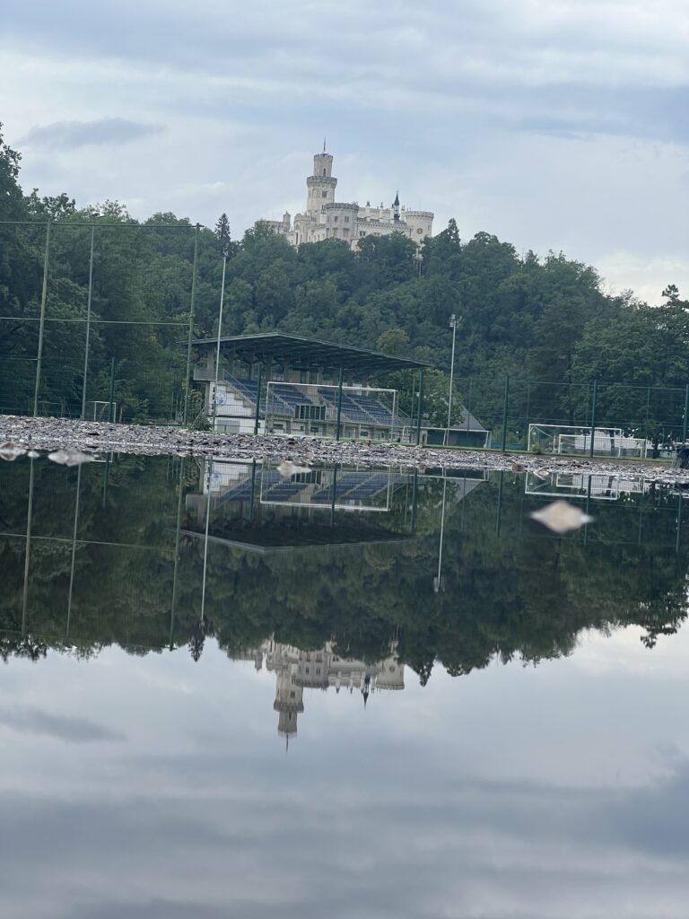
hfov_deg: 19.1
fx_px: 2043
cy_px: 460
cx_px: 344
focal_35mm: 77
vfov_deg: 25.3
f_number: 2.8
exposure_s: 1/267
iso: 32
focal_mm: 9
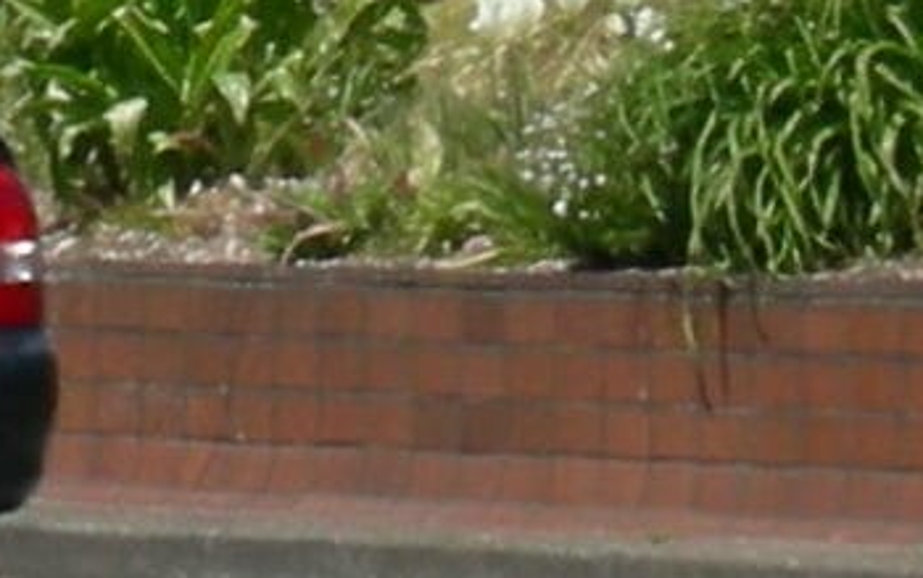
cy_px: -808
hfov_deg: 2.5
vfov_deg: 1.5
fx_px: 21439
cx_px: -699
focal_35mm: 852
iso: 64
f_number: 6.8
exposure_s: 1/280
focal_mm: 23
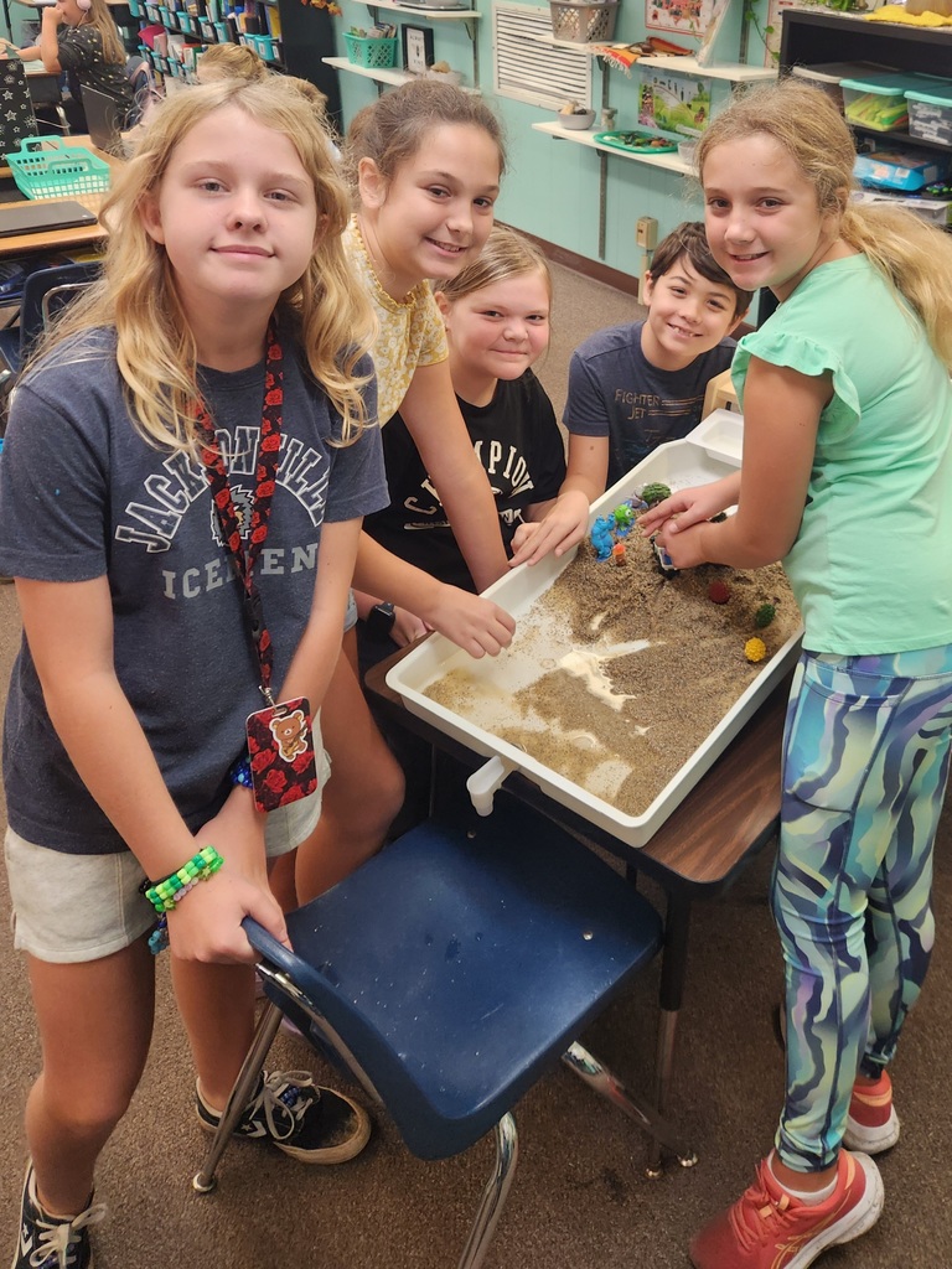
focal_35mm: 23
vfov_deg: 73.9
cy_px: 634
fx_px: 843
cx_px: 476
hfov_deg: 58.9
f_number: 1.8
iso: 160
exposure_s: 1/120
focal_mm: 5.4
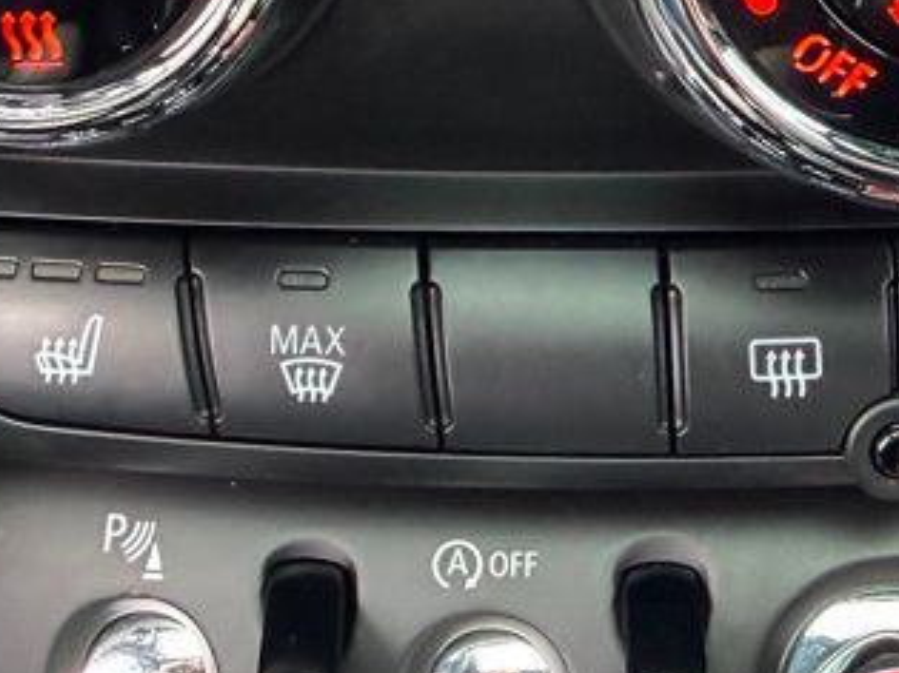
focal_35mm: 78
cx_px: 870
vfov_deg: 18.8
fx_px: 2025
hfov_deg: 24.1
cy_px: 211
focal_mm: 2.22
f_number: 2.2
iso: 250
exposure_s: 1/93
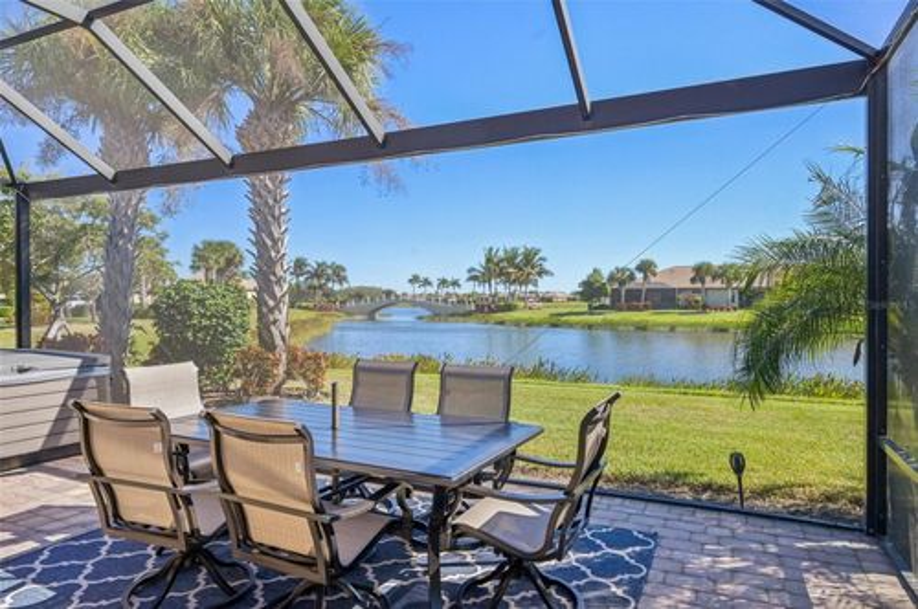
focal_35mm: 22
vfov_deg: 57.1
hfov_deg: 78.7
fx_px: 560
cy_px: 304
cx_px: 459
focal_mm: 22
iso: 400
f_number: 8
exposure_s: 1/320
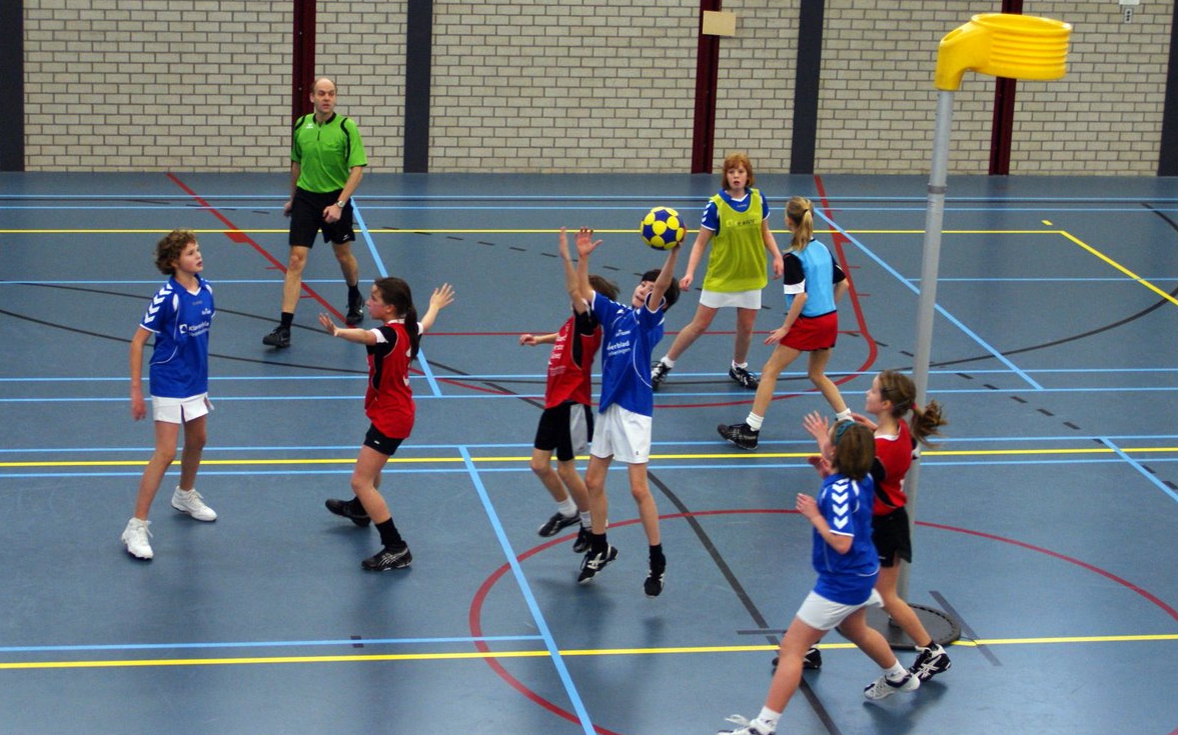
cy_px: 384
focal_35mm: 55
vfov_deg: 23.7
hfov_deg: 37.2
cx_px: 597
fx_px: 1750
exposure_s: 1/200
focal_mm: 35
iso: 400
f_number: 2.8
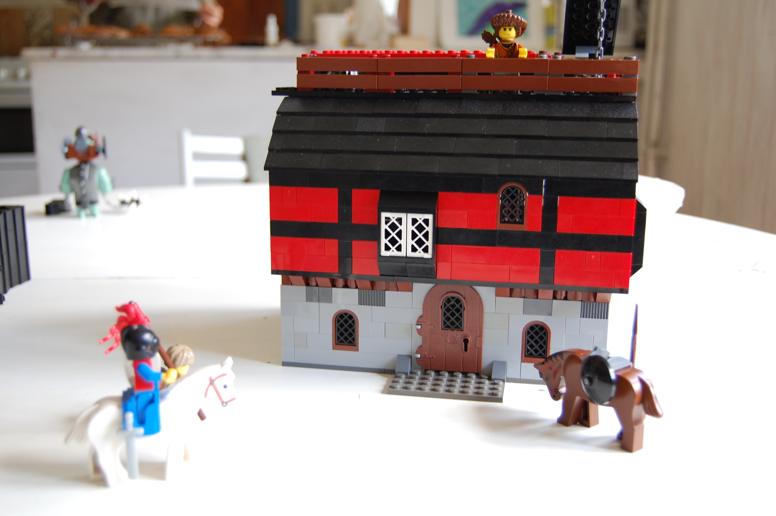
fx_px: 840
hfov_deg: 49.6
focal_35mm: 39
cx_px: 388
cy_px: 258
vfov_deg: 34.1
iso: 400
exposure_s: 1/30
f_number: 4.2
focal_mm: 26
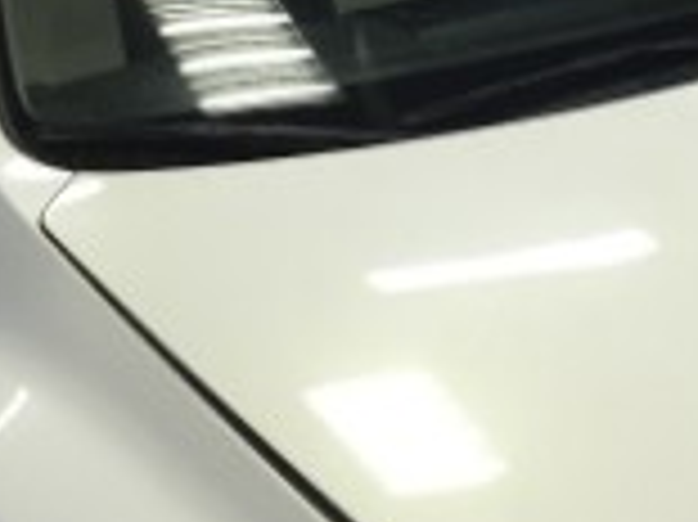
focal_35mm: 75
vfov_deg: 18.9
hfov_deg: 25.8
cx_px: 504
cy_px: -32
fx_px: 1511
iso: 80
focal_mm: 4.15
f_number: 2.2
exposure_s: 1/33
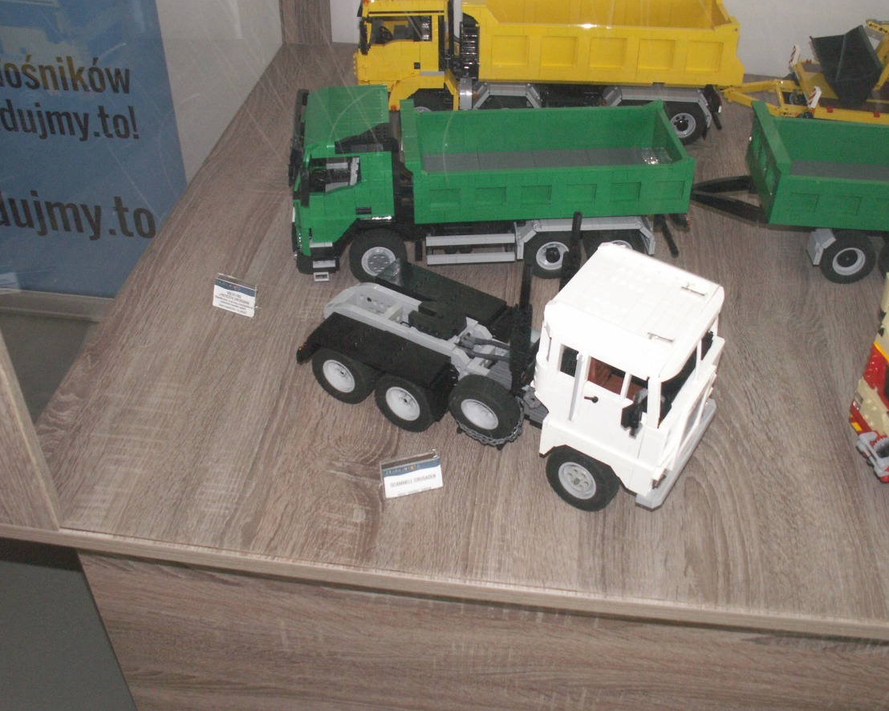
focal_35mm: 37
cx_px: 462
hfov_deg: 49.1
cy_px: 351
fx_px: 973
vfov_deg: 40.1
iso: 160
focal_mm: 5.86
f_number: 2.8
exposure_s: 1/125
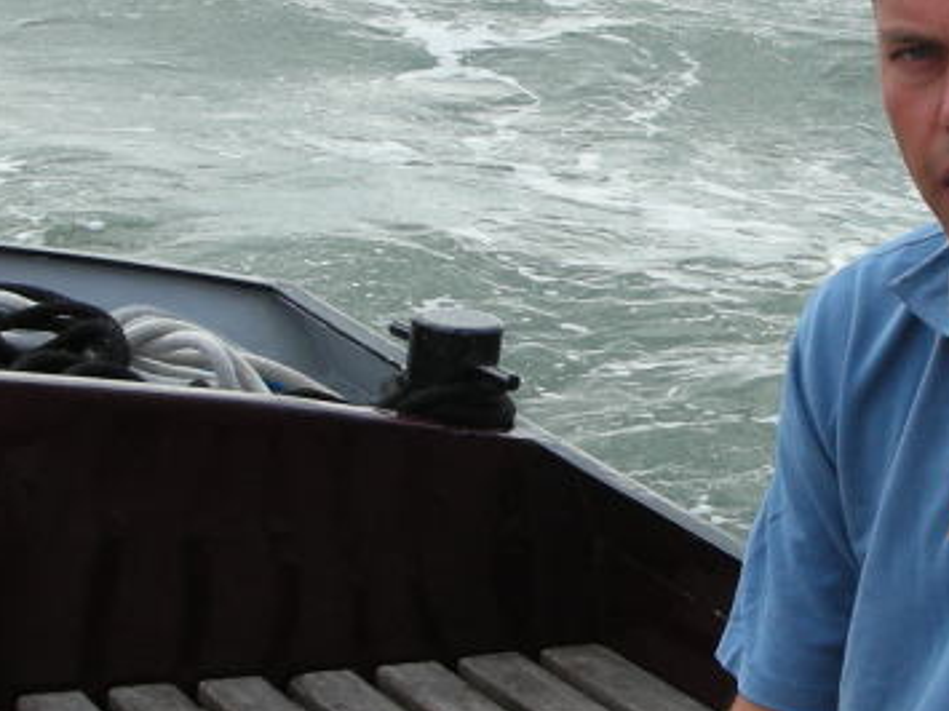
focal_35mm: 101
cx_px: 754
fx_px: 2768
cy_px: 233
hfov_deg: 19.3
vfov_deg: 14.6
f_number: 3
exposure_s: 1/454
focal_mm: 5.8
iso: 50
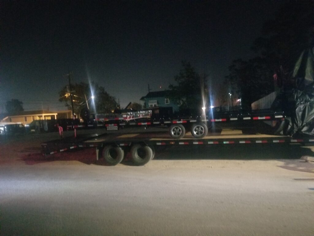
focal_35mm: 26
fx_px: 236
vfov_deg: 53.1
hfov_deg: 67.3
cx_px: 157
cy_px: 118
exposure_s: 1/10
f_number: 1.7
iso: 1250
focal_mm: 4.3
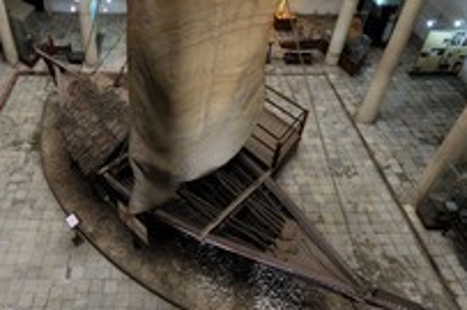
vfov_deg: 43.9
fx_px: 376
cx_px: 161
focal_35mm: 29
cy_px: 92
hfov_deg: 62.3
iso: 1600
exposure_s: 1/25
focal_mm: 14
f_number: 5
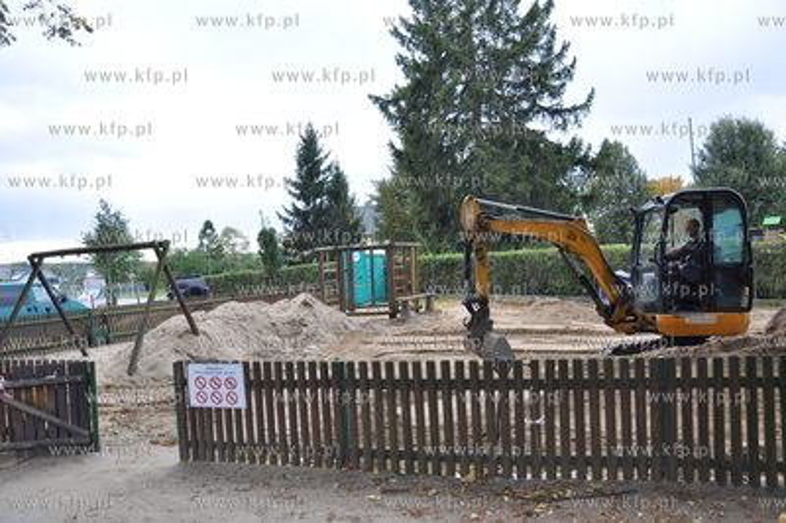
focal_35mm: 27
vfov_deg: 47.9
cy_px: 262
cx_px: 393
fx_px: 589
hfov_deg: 67.4
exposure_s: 1/160
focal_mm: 18
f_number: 6.3
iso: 200
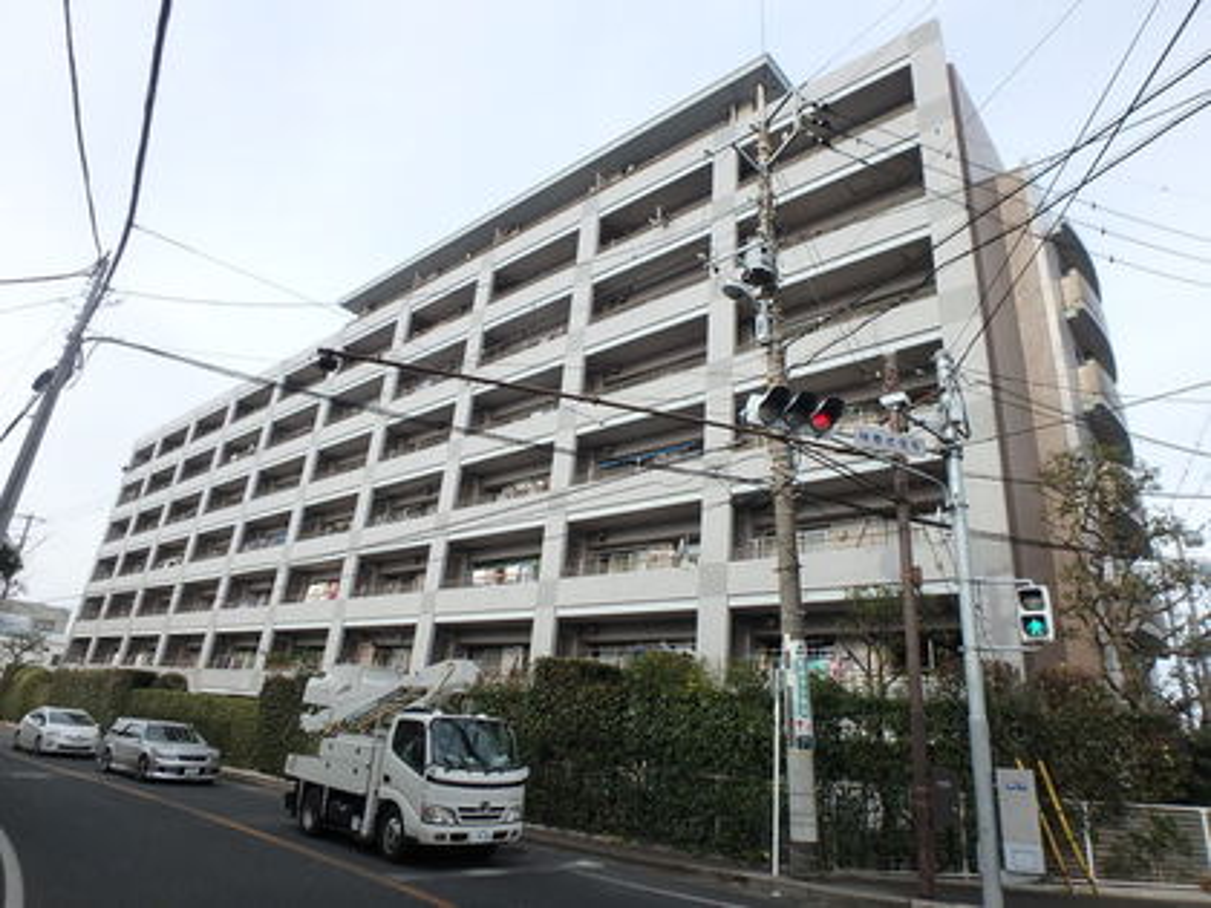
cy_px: 454
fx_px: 735
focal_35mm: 21
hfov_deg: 79.0
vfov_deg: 63.4
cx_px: 606
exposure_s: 1/640
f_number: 3.5
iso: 125
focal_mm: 3.7
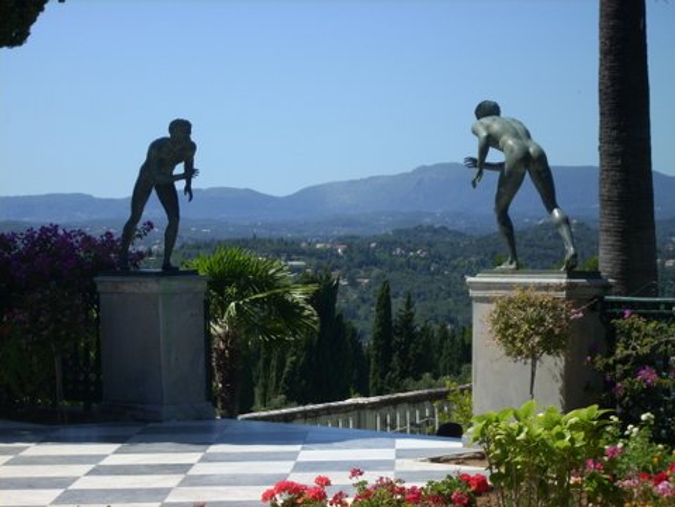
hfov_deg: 17.4
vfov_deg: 13.1
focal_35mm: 113
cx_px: 338
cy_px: 254
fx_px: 2203
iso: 64
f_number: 10.4
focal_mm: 18.6
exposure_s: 1/125
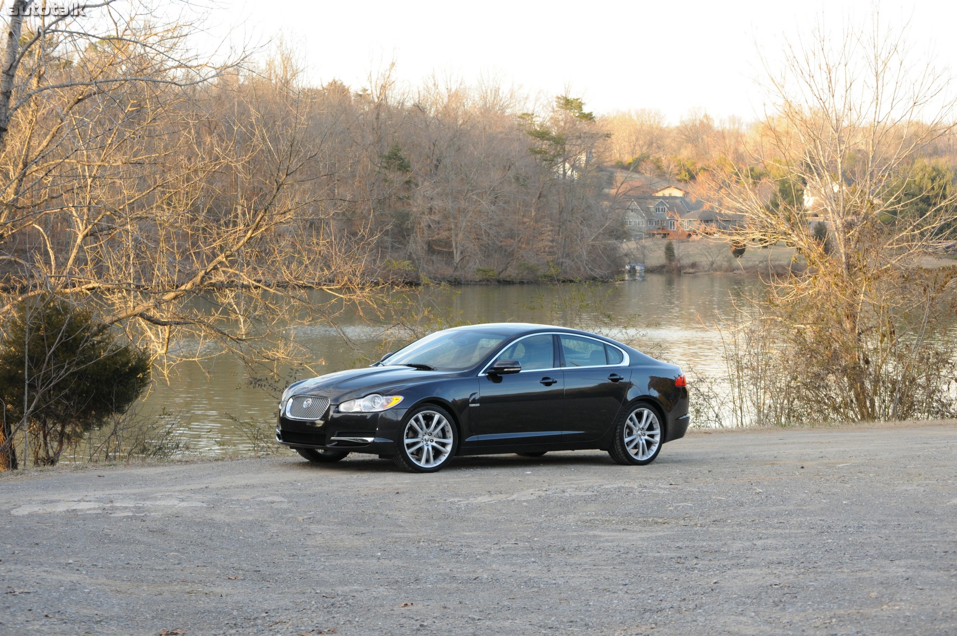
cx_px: 478
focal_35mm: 82
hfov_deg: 24.6
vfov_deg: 16.5
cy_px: 318
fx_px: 2191
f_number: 8
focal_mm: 55
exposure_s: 1/100
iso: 400
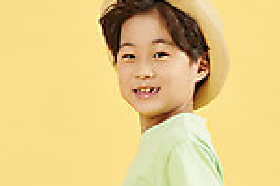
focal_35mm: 385
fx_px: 2988
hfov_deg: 5.4
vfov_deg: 3.5
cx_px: 147
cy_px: 234
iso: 125
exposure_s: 1/125
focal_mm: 145
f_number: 8
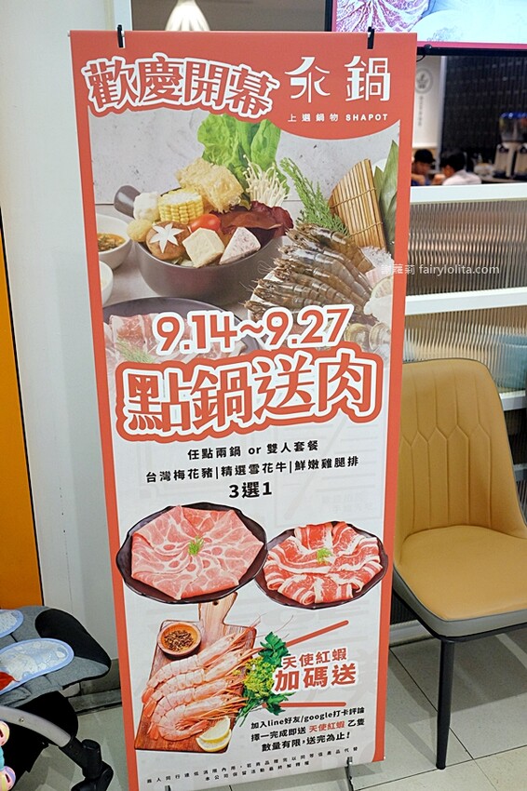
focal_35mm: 35
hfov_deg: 37.8
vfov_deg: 54.5
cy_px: 396
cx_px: 264
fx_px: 769
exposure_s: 1/250
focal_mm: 23
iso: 2000
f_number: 2.8
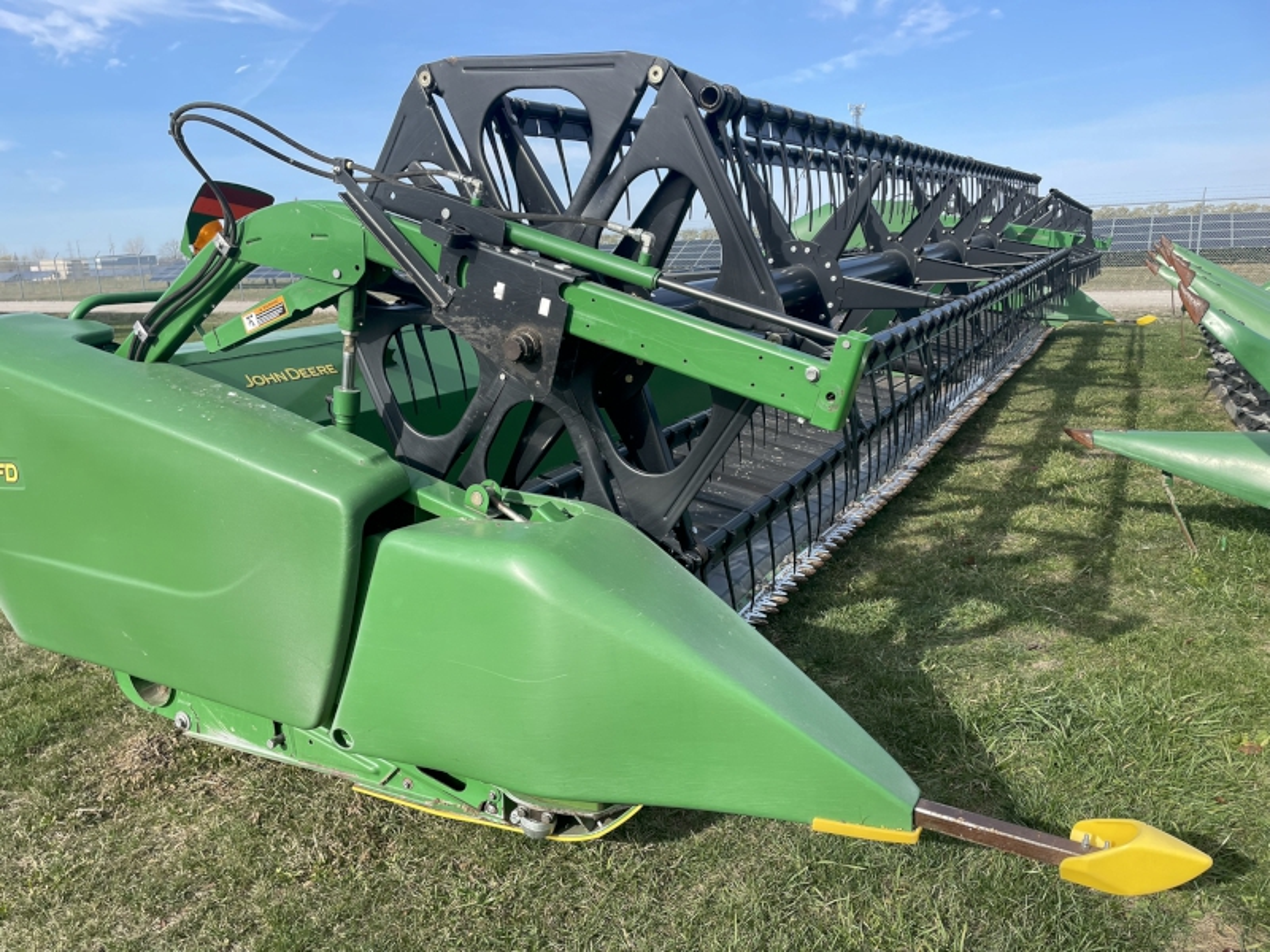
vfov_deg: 53.1
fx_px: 954
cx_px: 635
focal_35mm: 26
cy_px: 476
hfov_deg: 67.3
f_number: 1.6
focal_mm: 4.2
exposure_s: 1/1887
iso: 32
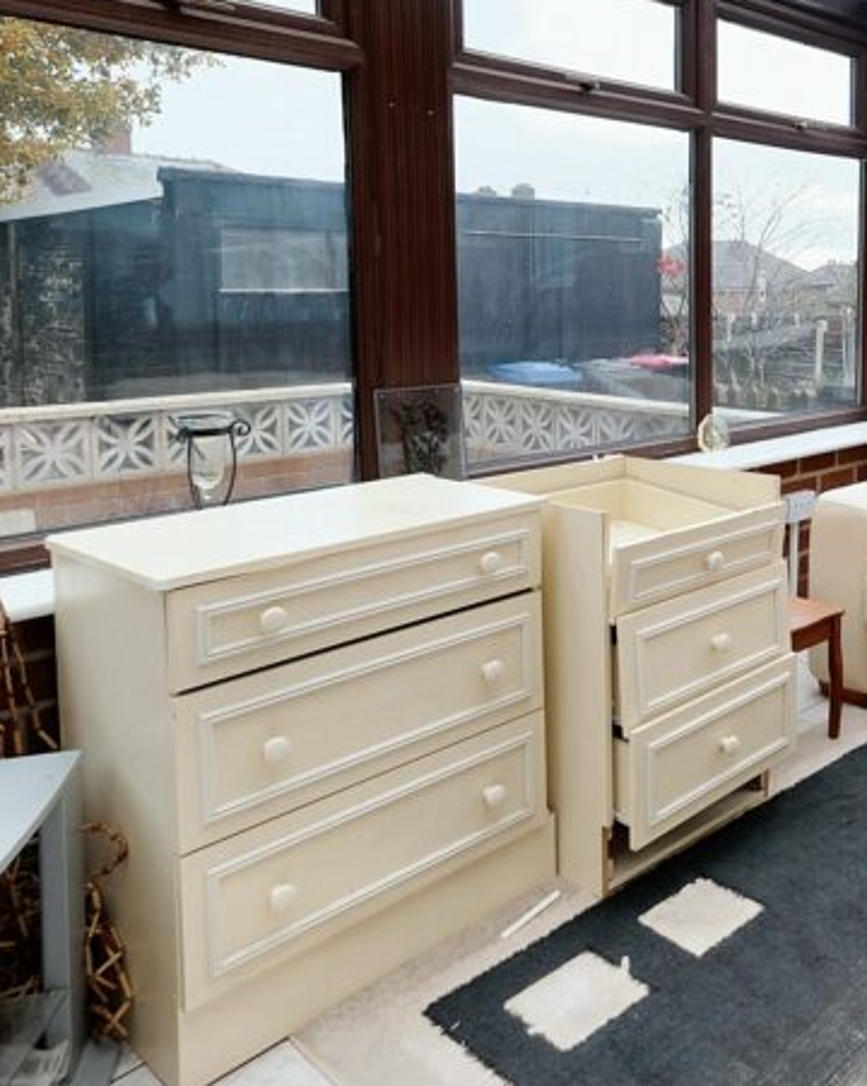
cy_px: 372
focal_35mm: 32
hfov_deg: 43.4
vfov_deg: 54.7
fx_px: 1028
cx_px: 708
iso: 200
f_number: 4
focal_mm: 10
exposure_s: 1/100
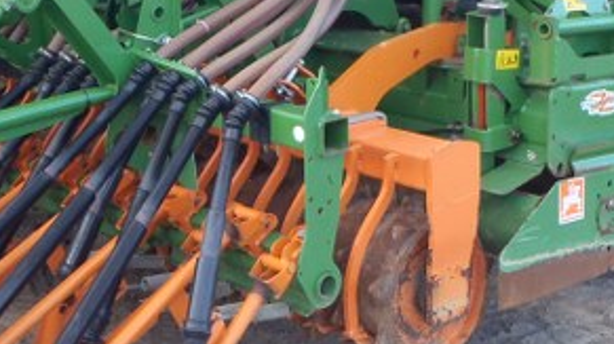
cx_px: 268
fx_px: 1366
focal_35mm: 84
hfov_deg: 25.3
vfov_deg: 13.9
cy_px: -65
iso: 100
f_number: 3.5
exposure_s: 1/60
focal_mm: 5
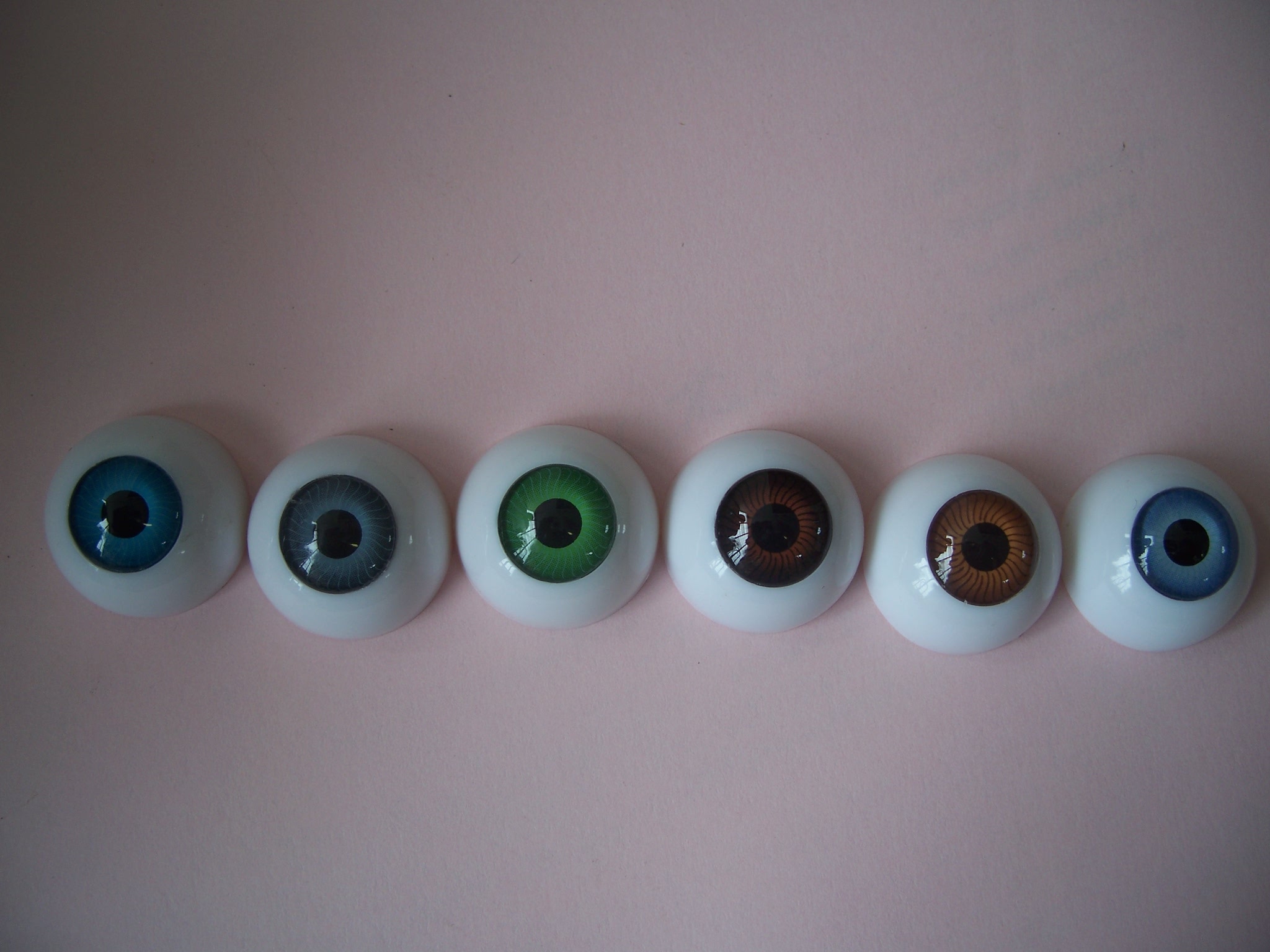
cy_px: 476
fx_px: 1357
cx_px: 635
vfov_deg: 38.7
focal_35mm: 37
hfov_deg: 50.1
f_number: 2.8
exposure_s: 1/50
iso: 64
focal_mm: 7.8
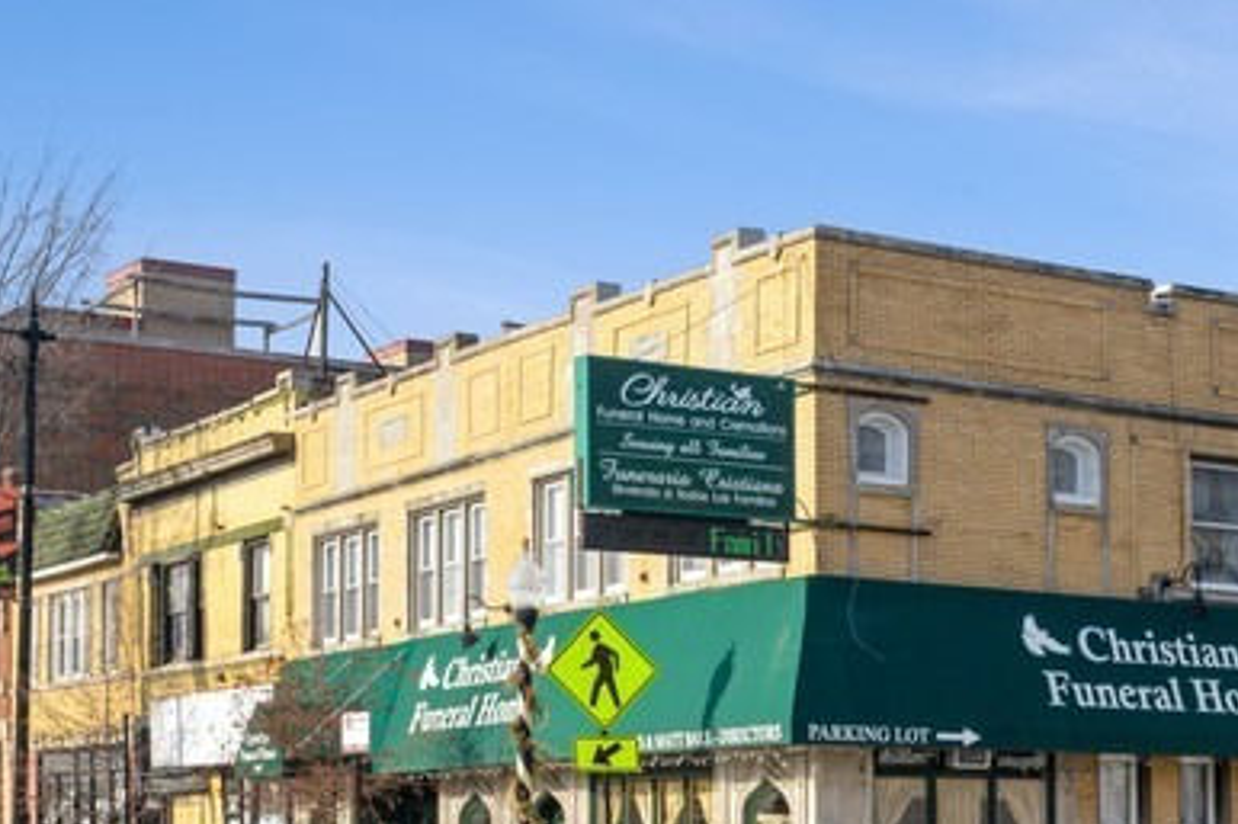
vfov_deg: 17.7
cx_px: 1123
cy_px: 523
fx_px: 2647
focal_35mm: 77
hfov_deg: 25.5
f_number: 11
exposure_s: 1/30
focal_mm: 33
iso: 100
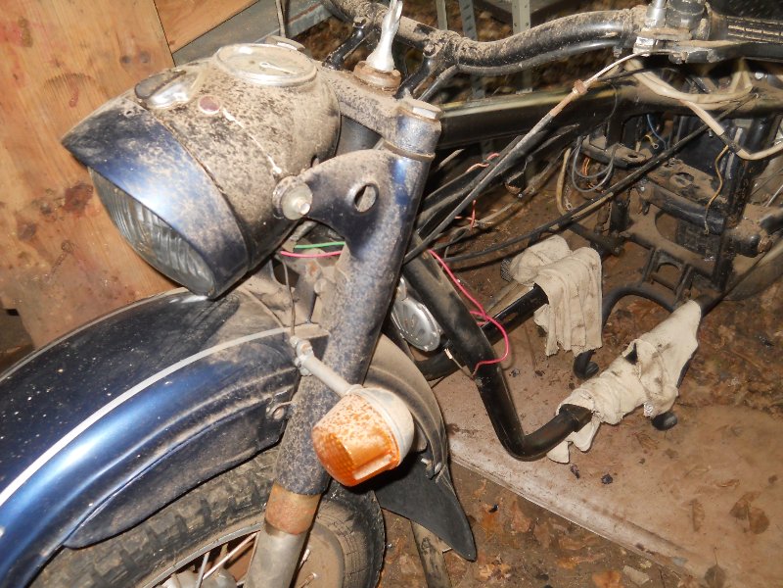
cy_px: 294
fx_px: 927
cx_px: 392
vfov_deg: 35.1
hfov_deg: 45.8
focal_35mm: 41
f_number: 3.1
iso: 200
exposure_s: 1/30
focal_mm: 6.72
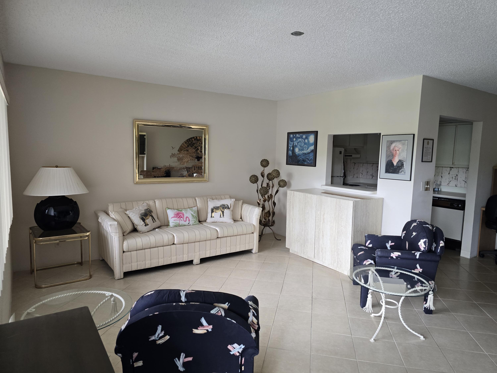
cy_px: 186
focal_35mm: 23
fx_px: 330
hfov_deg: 73.9
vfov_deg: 58.9
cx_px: 248
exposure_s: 1/120
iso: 320
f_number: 1.7
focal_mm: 6.3
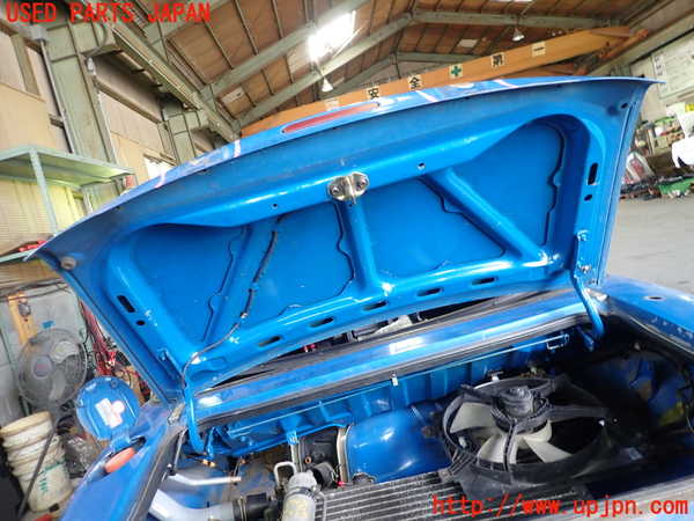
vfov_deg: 54.9
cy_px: 260
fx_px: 501
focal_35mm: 25
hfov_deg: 69.4
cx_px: 347
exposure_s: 1/40
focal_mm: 4.5
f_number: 2
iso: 200
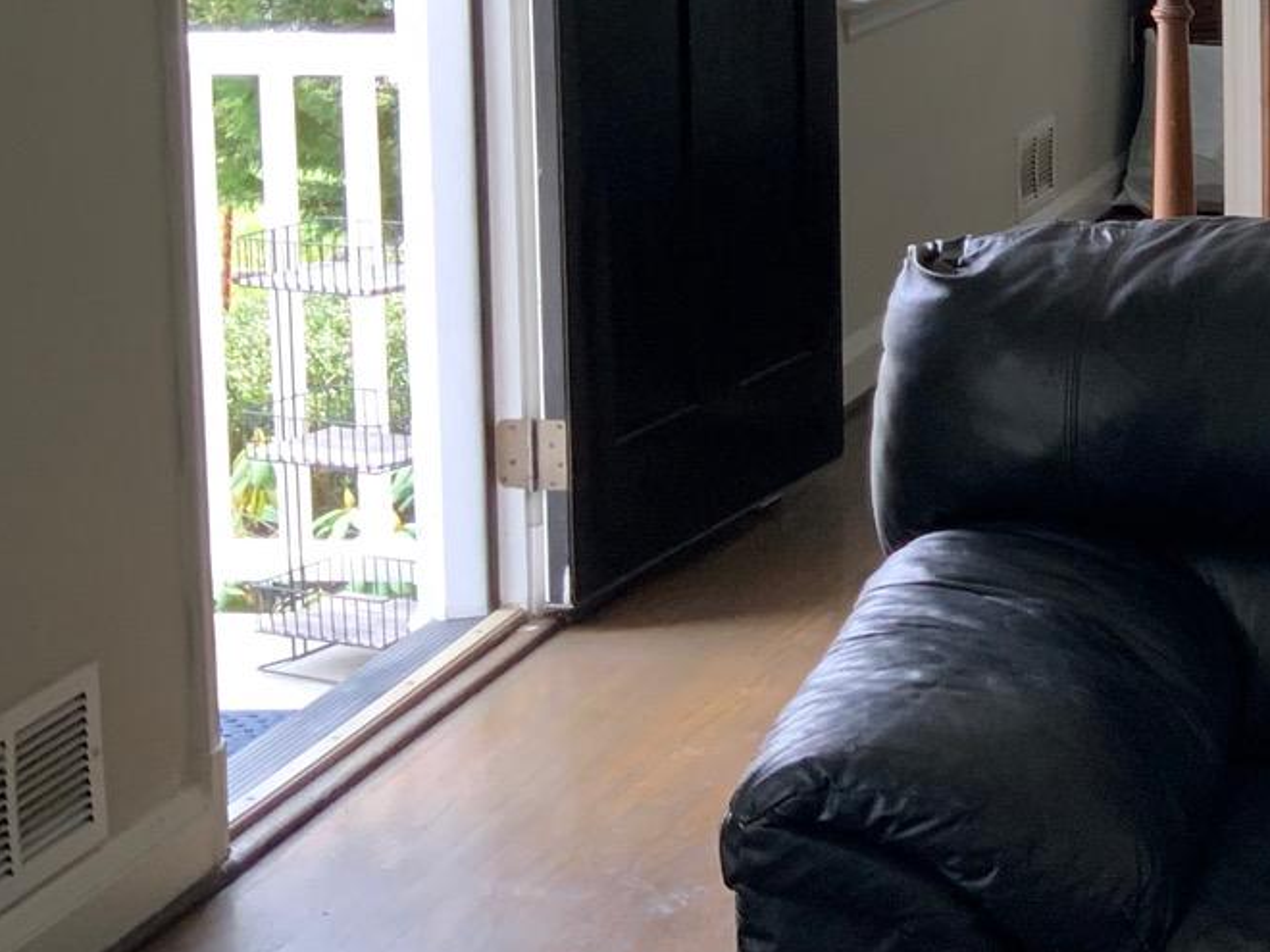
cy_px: 15
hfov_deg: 19.2
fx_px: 3302
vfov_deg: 16.1
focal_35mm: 90
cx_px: 1874
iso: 50
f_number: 1.8
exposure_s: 1/60
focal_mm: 3
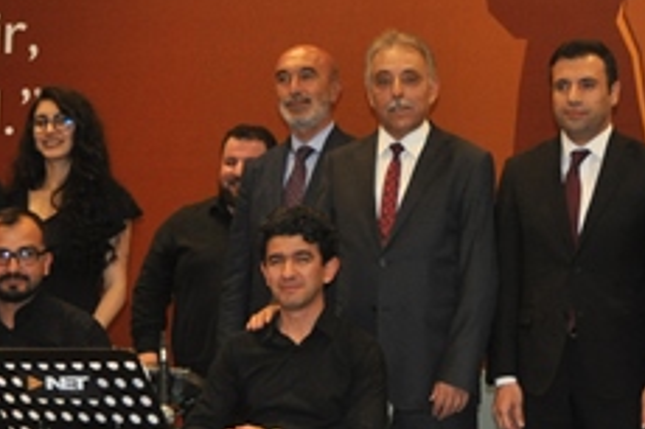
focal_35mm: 104
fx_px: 1869
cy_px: 175
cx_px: 508
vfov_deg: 13.1
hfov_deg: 19.4
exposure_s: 1/60
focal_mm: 25
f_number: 3.8
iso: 800
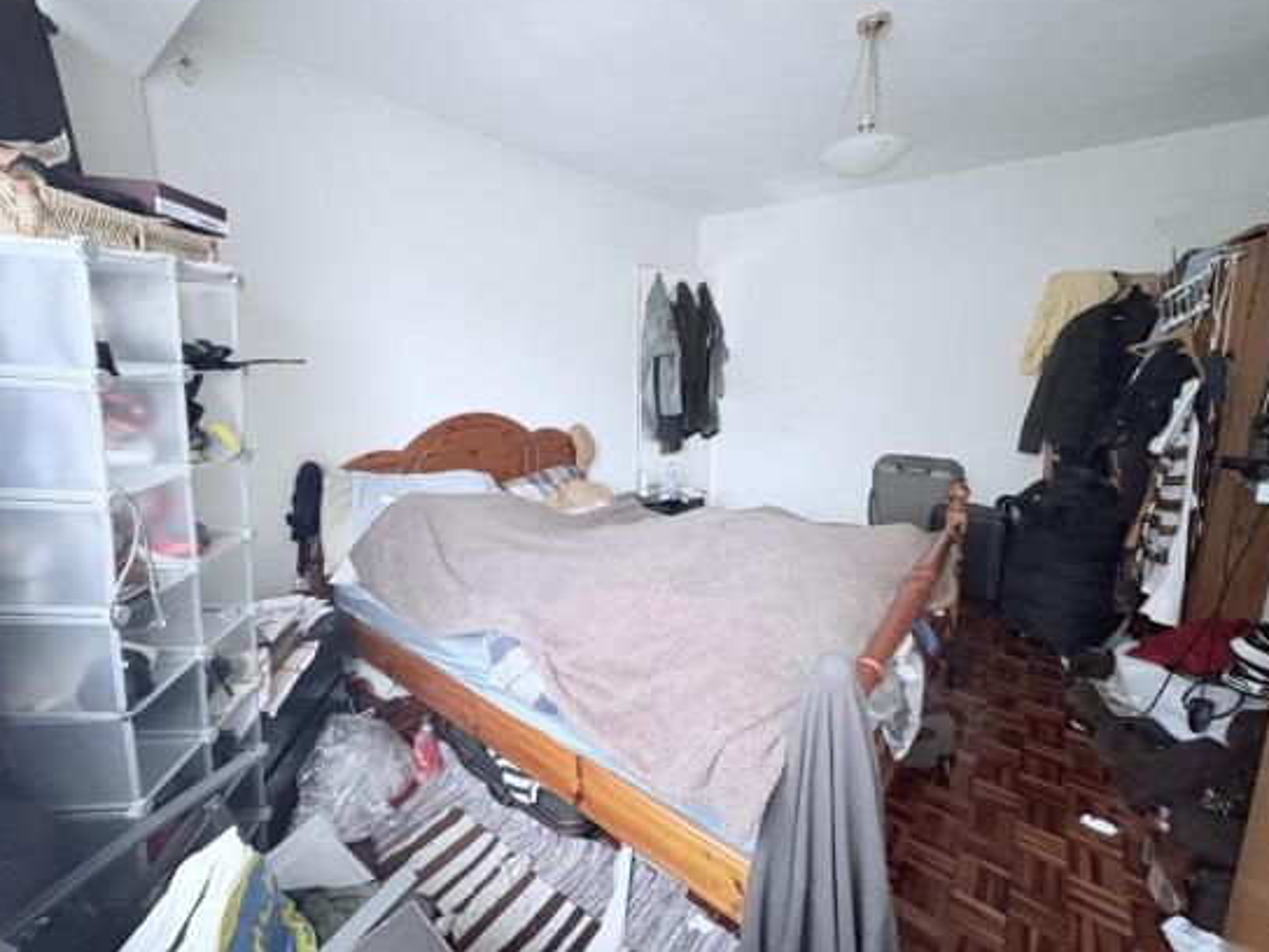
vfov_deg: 81.7
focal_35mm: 15
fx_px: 550
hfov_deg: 98.2
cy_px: 456
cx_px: 622
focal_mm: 2.22
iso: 640
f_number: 2.2
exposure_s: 1/33
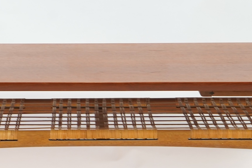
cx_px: 97
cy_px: 92
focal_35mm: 150
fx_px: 1050
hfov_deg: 13.7
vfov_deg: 9.2
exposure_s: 1/30
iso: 800
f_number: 7.1
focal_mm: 47
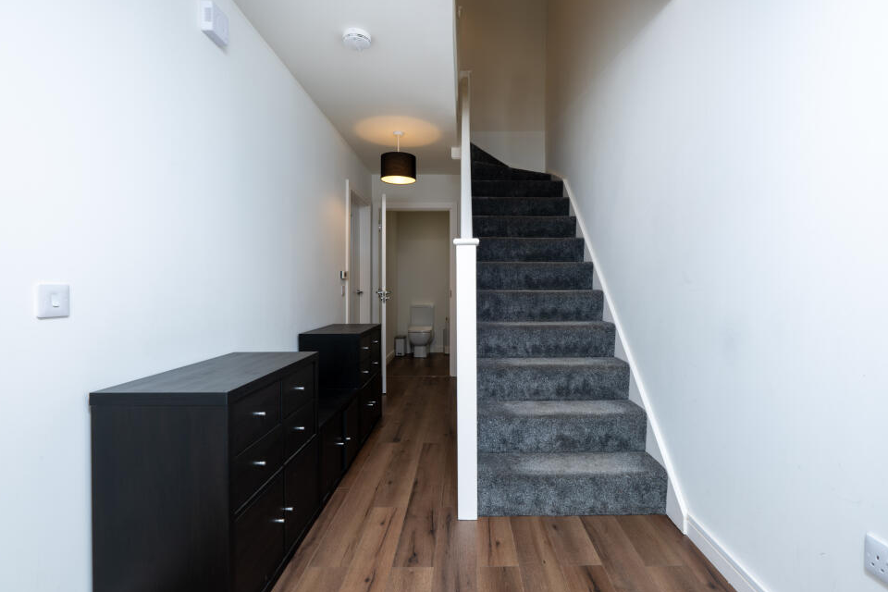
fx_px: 395
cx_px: 467
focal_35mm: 16
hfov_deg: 96.7
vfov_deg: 73.7
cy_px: 313
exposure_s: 1/60
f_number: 5.6
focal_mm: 10
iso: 400
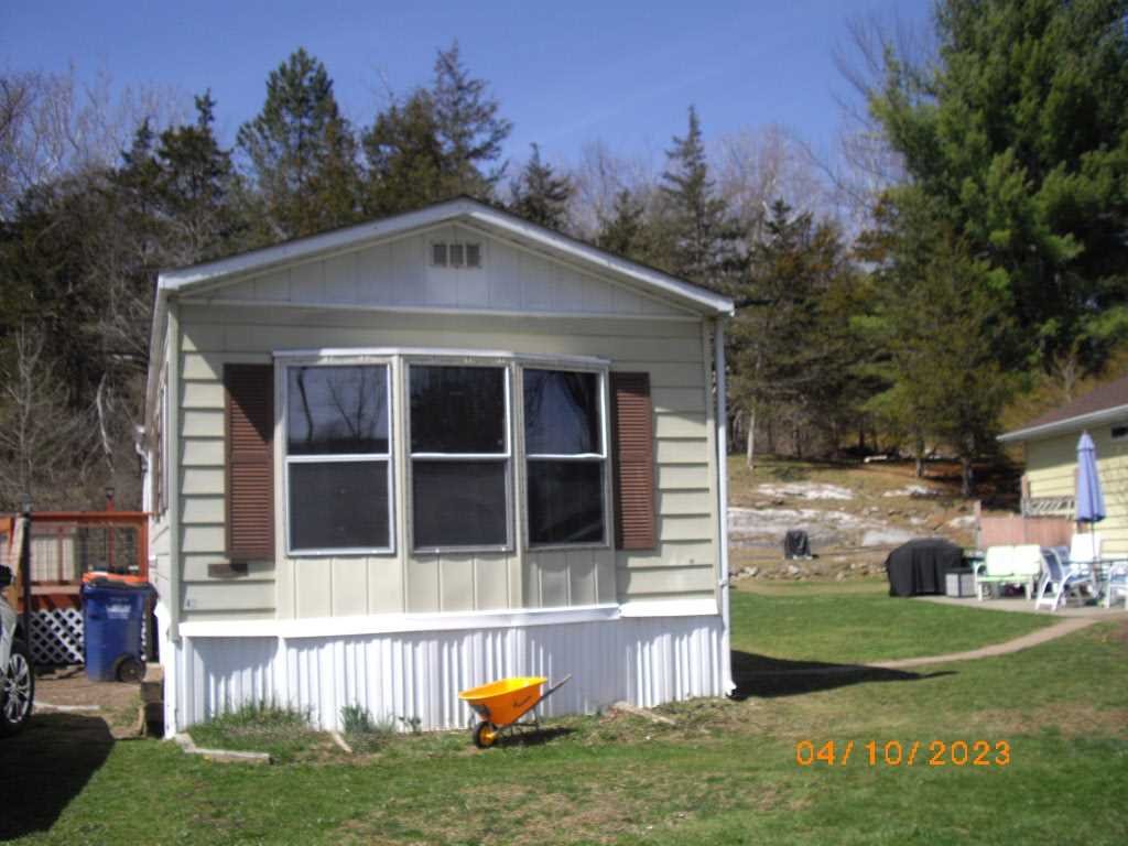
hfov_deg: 49.0
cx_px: 564
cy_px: 423
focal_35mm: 38
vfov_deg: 37.7
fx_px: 1238
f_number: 8
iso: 64
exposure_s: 1/125
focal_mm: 7.9
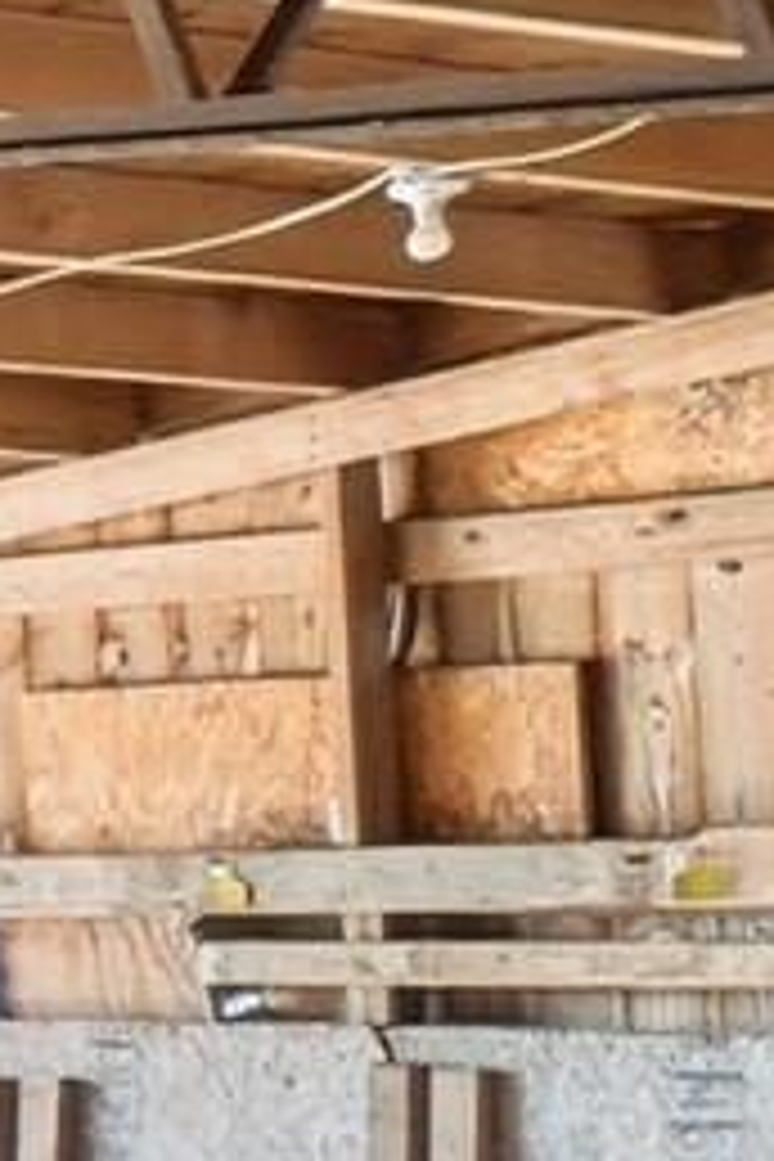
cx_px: -3146
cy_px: 961
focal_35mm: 116
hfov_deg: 6.3
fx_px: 3741
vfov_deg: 17.5
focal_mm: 10
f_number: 6.3
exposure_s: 1/80
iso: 125
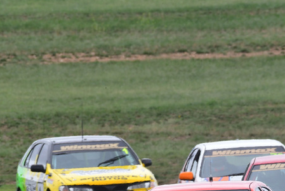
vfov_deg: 1.1
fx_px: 9735
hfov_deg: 1.7
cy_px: 169
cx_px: 187
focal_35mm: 1229
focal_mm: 460
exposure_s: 1/640
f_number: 10
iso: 500
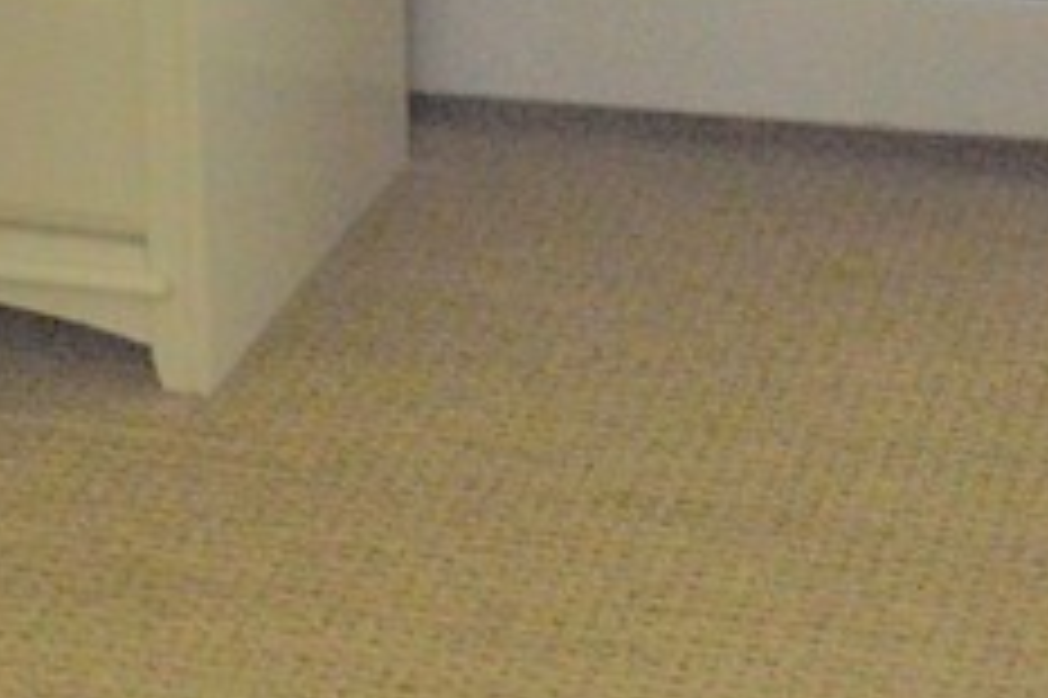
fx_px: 4073
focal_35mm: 140
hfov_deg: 14.5
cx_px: 915
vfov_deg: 9.0
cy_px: -878
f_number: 4.2
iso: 800
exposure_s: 1/60
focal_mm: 20
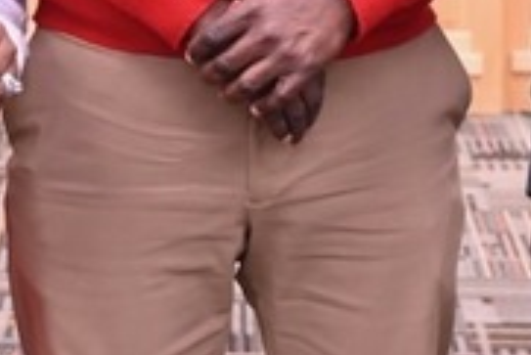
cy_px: -411
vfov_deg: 7.6
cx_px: 111
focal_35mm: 172
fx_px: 2539
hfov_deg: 11.9
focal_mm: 39
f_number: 4
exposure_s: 1/125
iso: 3200
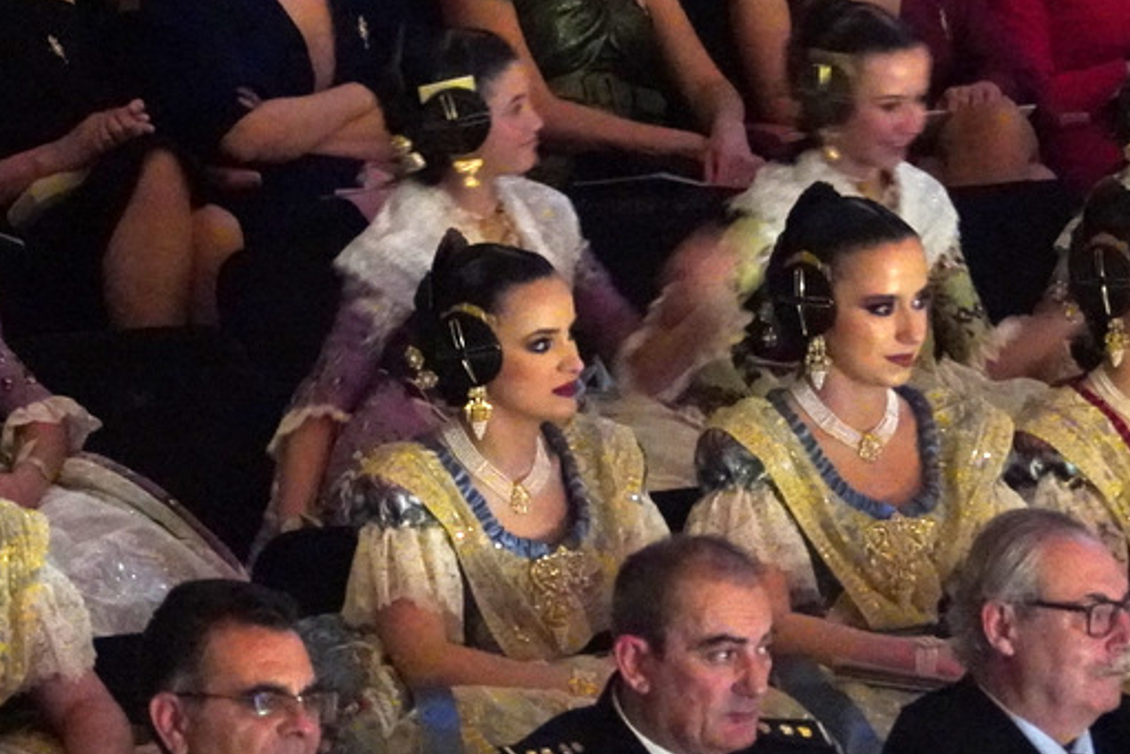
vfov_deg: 5.2
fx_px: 8294
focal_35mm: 264
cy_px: 341
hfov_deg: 7.8
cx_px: 250
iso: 12800
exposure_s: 1/20
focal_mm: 75
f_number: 5.6
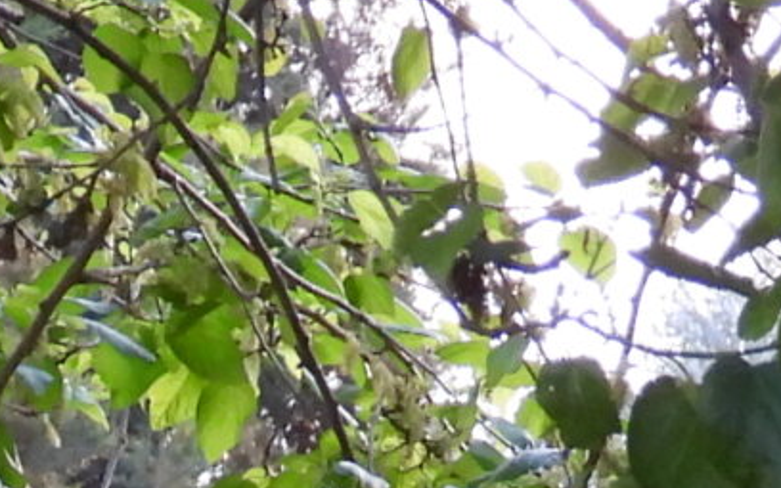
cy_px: 1583
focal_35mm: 1229
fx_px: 26159
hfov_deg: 1.7
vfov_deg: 1.1
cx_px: -546
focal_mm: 33.2
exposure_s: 1/60
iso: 450
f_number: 4.5
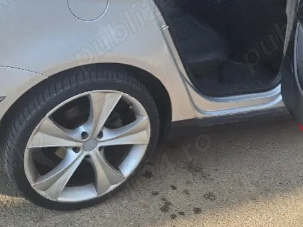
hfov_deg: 38.7
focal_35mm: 49
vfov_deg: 28.5
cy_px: 21
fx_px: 429
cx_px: 185
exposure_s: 1/1667
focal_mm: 5.54
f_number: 1.8
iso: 40
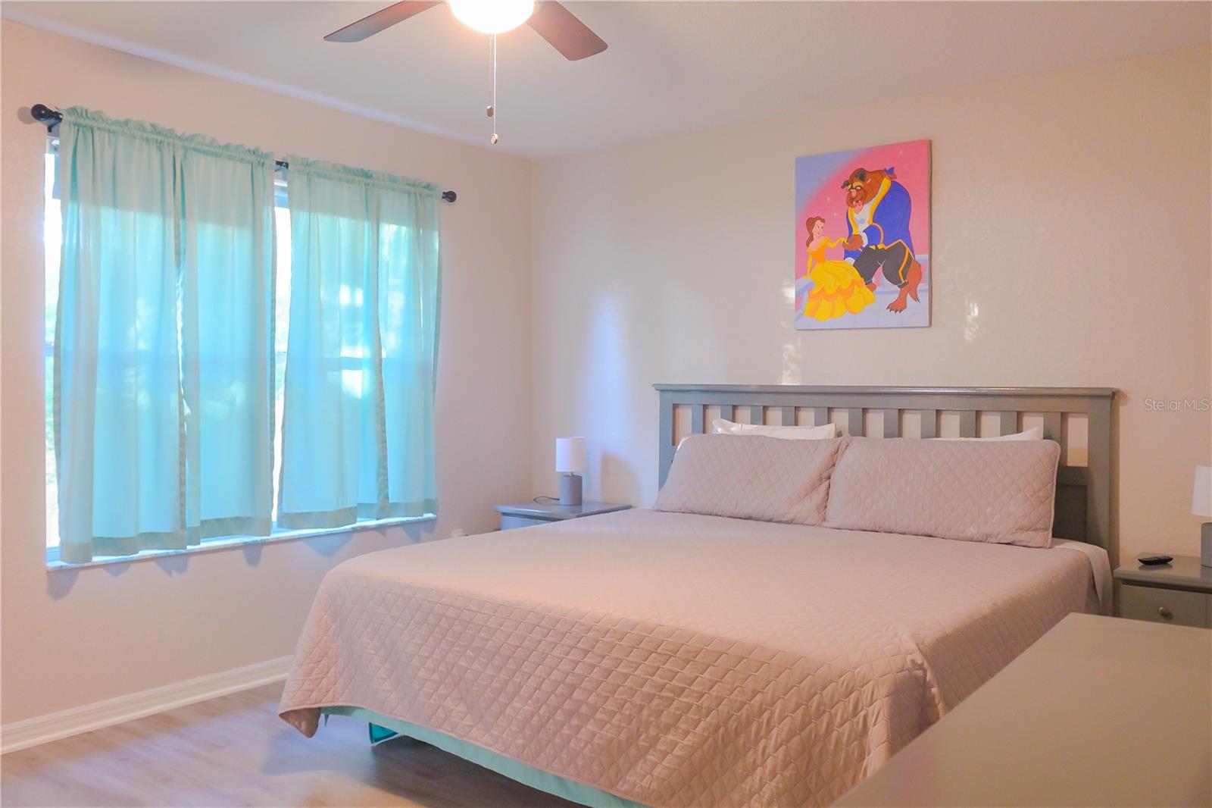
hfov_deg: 61.9
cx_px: 606
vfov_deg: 43.6
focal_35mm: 30
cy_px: 404
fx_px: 1010
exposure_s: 1/80
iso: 1600
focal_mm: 20
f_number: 2.5
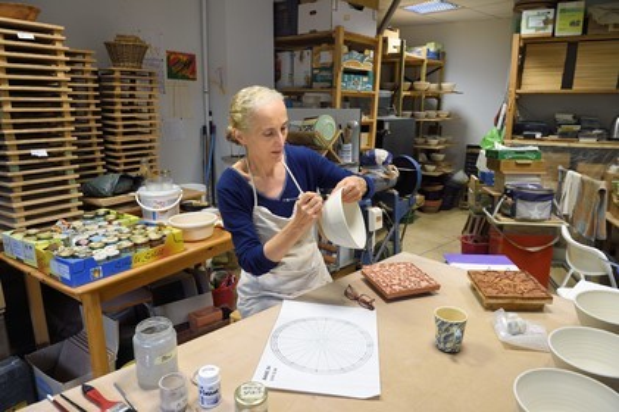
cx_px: 310
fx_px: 412
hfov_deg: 73.8
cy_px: 206
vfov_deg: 53.1
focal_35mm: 24
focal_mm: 24
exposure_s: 1/25
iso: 400
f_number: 7.1
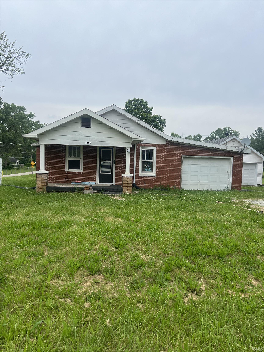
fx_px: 264
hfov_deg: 53.1
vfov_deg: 67.3
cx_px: 132
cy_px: 176
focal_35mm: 26
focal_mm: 5.7
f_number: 1.5
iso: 50
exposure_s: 1/3165
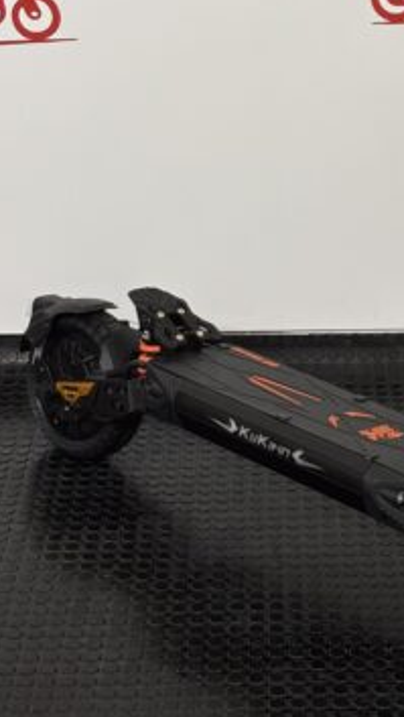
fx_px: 1749
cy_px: 198
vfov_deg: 23.0
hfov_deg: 13.1
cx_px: 355
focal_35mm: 92
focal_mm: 5.96
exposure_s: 1/40
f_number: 1.6
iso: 200
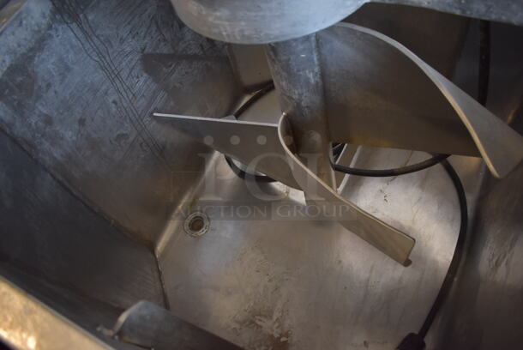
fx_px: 393
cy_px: 175
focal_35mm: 27
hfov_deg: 67.3
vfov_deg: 48.0
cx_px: 262
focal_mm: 18
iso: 900
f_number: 3.5
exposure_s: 1/125
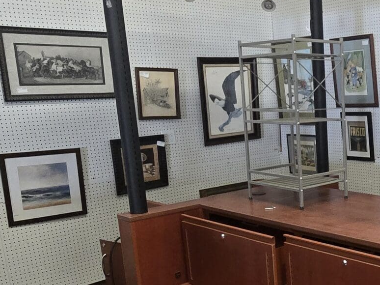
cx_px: 380
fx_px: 472
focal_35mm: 43
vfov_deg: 33.1
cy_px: 206
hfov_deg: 38.8
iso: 800
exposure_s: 1/60
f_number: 2.2
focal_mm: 2.2
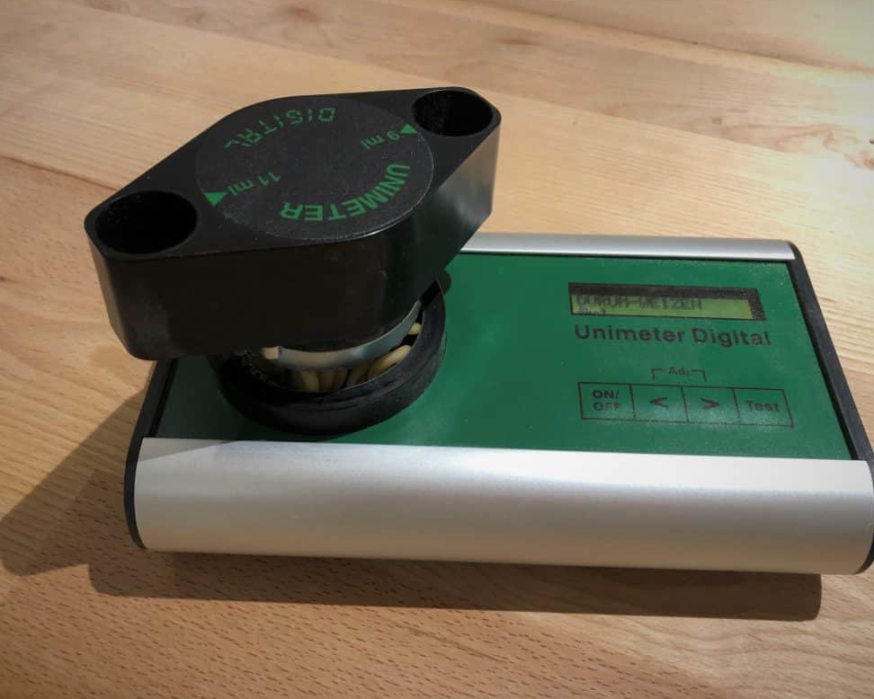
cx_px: 444
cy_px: 353
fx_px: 776
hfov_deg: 58.8
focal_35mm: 30
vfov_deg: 48.5
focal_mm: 3.99
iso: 64
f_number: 1.8
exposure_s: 1/17
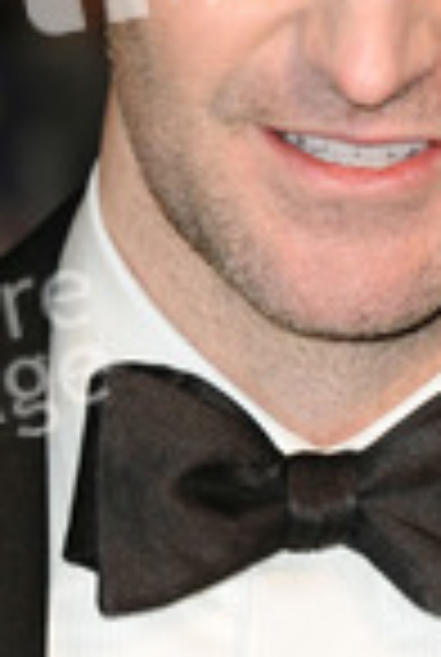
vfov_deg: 4.5
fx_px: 8394
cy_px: 153
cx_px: 371
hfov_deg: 3.0
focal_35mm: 459
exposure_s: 1/200
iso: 320
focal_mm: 112
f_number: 4.5
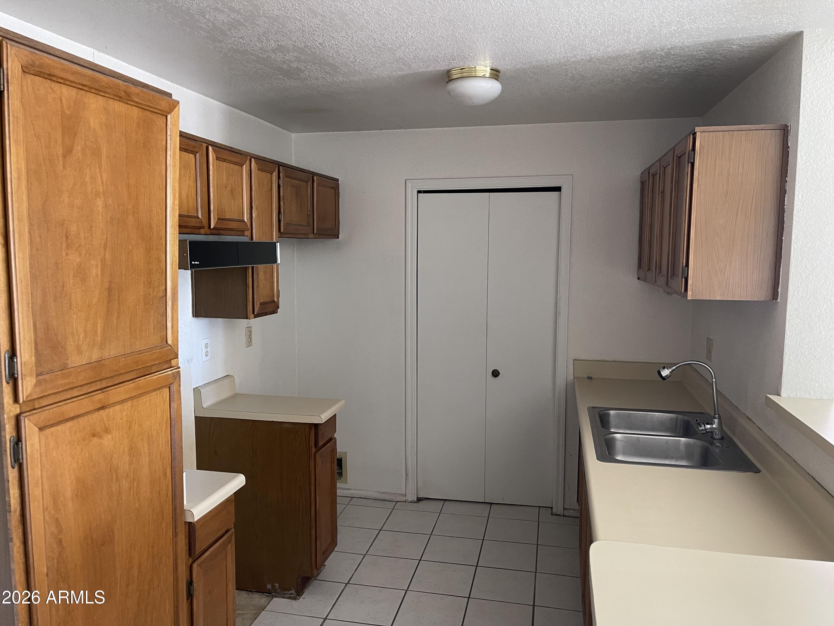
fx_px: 602
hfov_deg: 69.4
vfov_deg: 54.9
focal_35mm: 25
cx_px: 417
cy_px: 313
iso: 320
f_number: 1.6
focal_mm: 5.1
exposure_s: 1/60
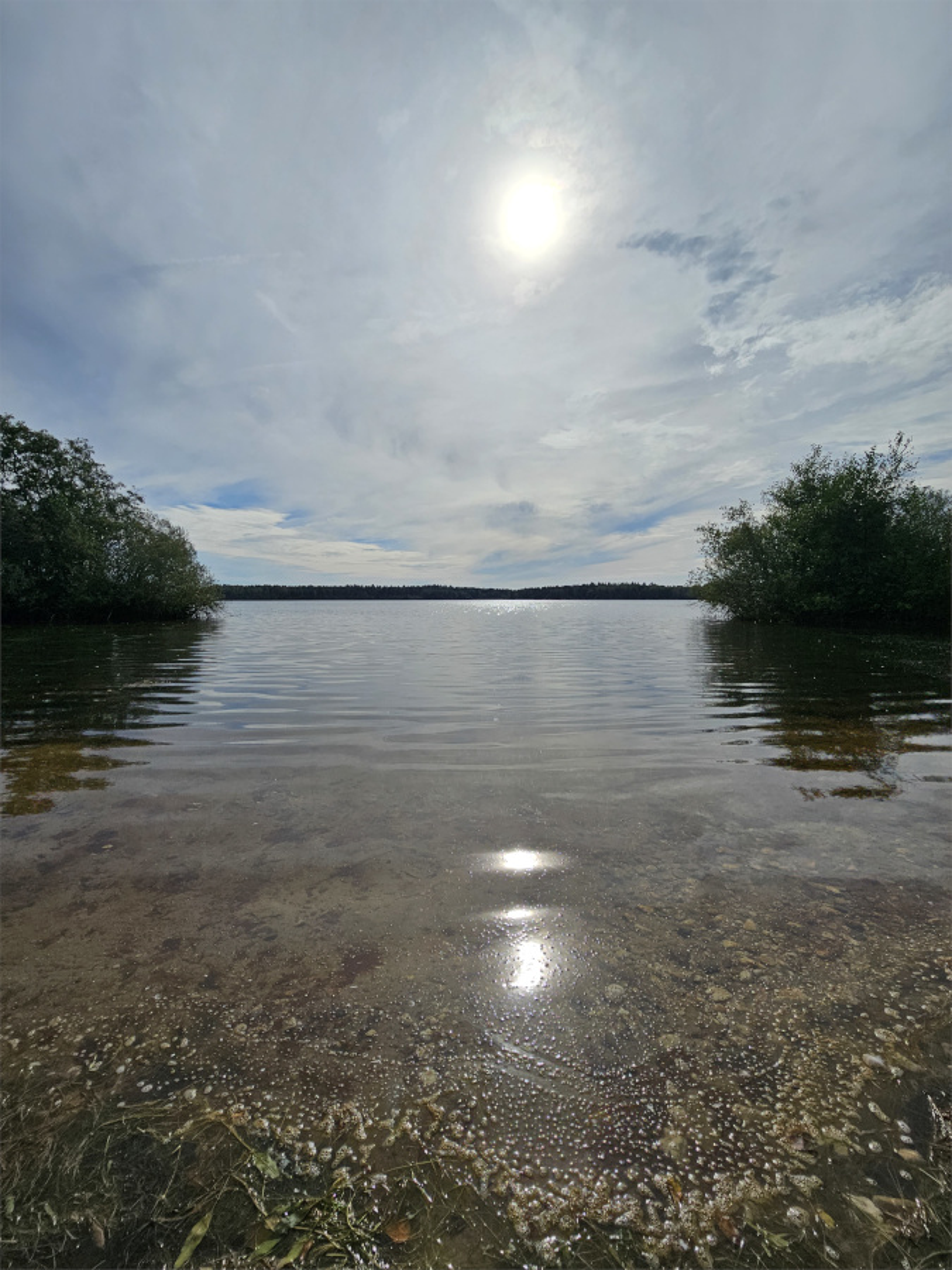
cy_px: 635
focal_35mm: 13
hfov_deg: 89.9
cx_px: 476
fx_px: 477
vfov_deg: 106.2
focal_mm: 2.2
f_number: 2.2
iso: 50
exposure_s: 1/8730
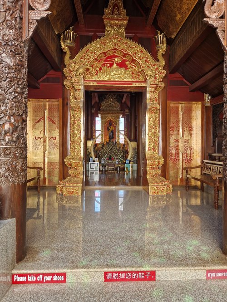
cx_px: 114
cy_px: 151
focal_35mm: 23
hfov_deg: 58.9
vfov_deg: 73.9
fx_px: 201
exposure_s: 1/180
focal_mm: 5.4
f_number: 1.8
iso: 50
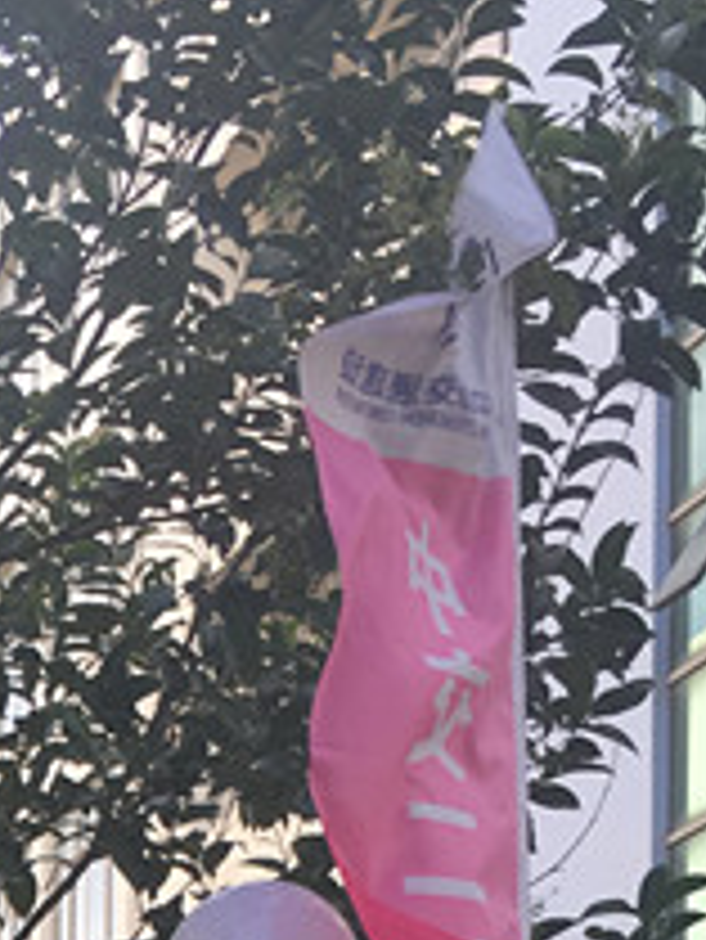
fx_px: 3015
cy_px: 1576
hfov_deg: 12.7
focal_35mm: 111
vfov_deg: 15.7
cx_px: -333
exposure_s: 1/292
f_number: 2.2
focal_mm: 4.15
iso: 25
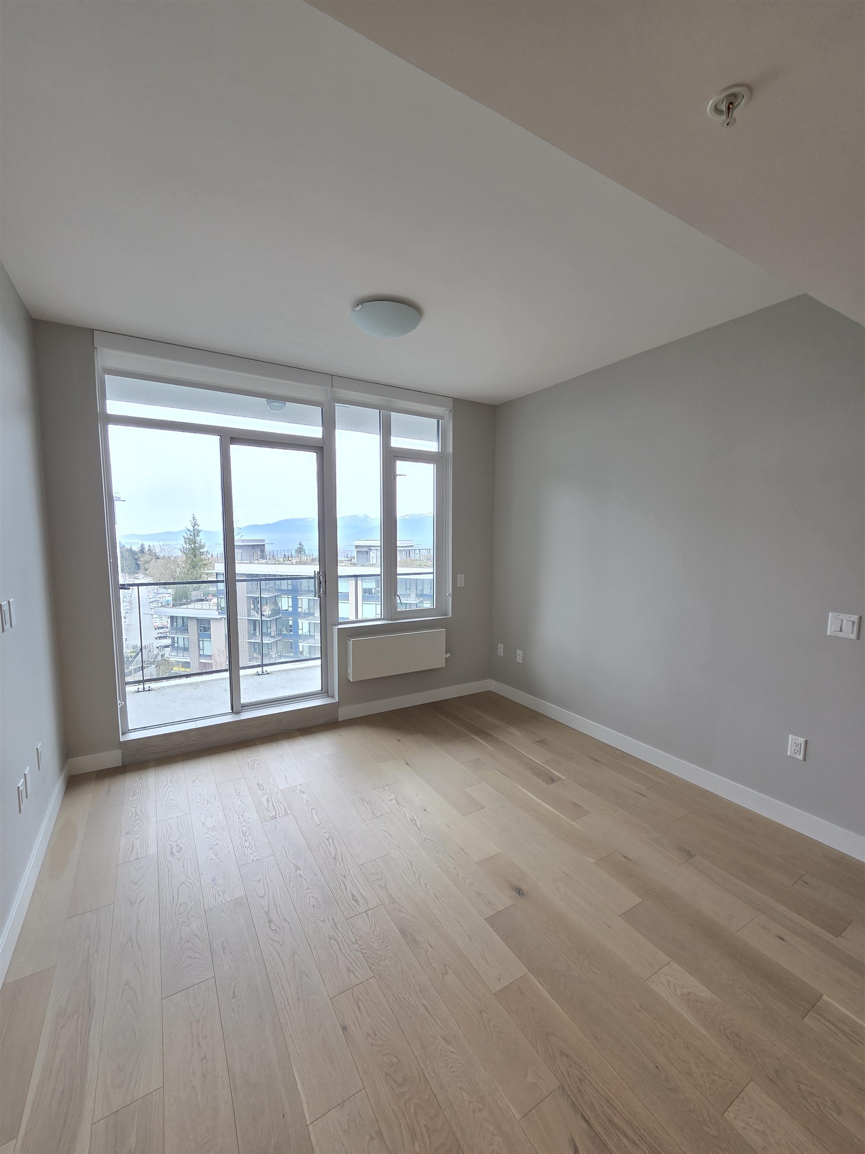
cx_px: 432
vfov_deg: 106.2
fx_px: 433
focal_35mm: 13
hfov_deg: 89.9
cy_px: 577
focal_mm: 2.2
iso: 64
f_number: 2.2
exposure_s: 1/120
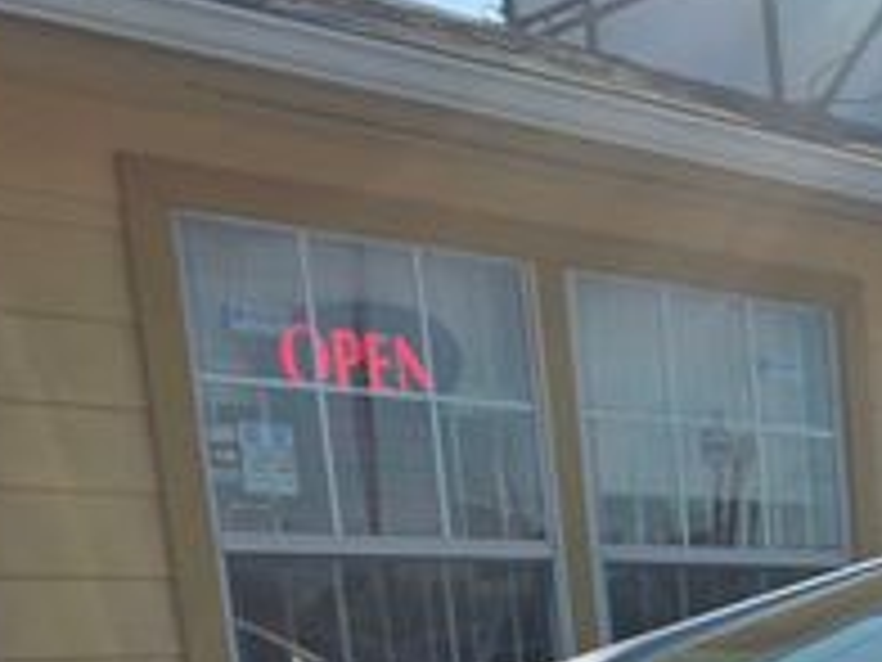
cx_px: 1372
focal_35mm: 75
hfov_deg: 21.3
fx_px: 1911
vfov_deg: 17.3
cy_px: 1049
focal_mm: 6.3
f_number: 1.7
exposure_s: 1/907
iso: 12
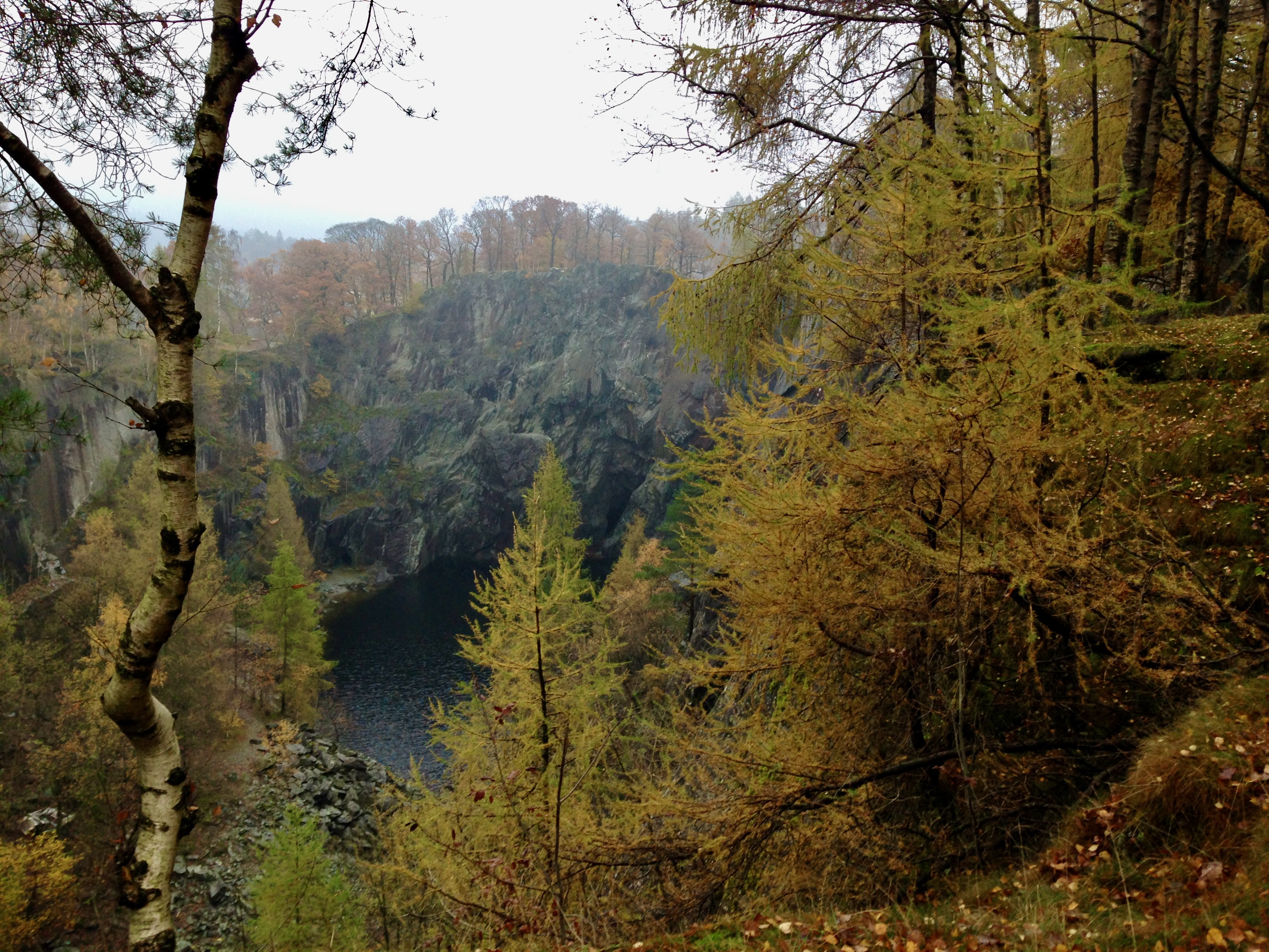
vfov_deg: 42.9
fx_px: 1210
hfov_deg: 55.4
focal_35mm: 33
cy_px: 476
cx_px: 634
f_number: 2.4
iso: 80
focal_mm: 4.12
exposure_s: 1/20
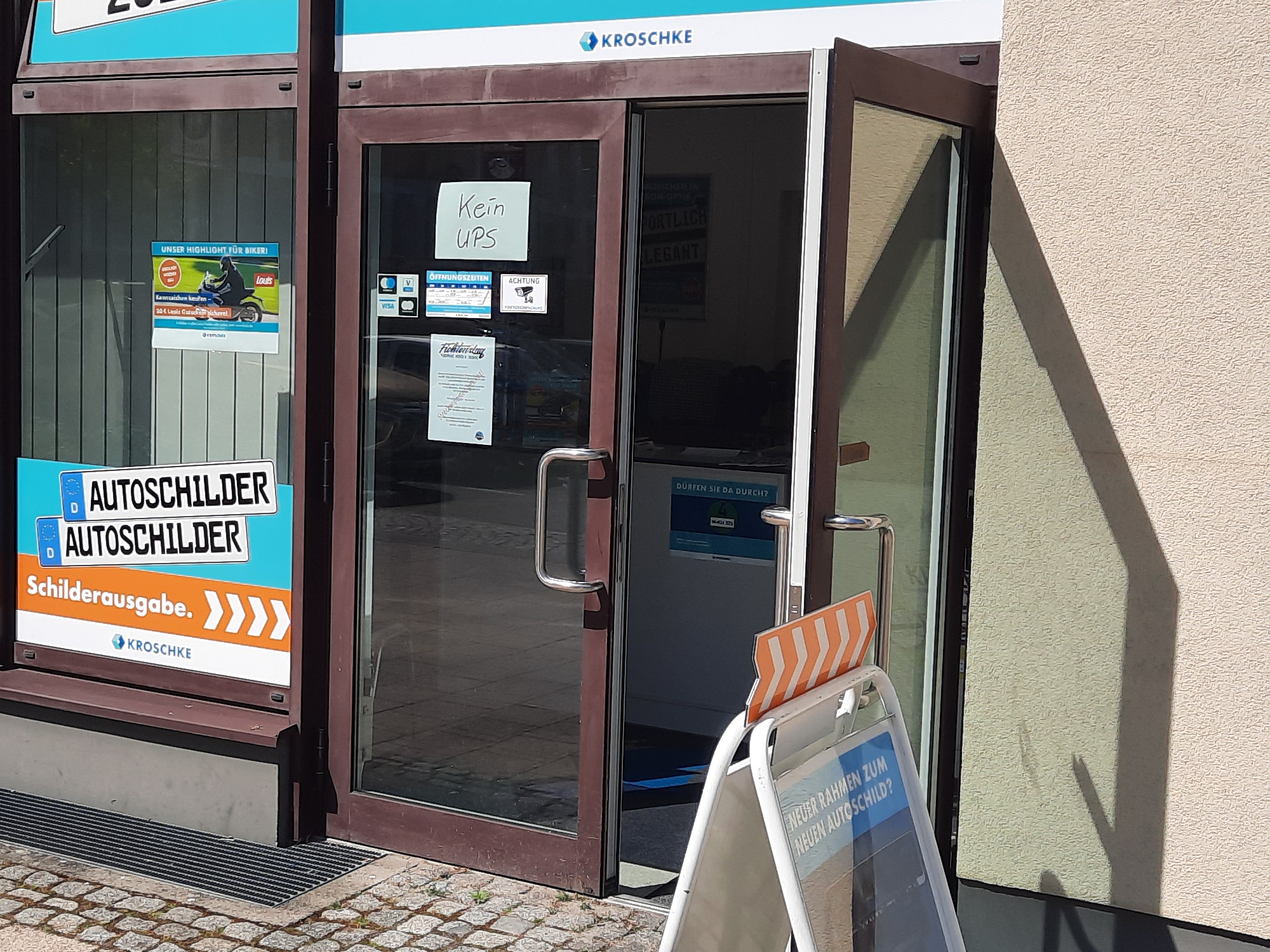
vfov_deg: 29.1
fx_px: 1834
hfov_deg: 38.0
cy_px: 499
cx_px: 497
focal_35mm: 50
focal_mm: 4.6
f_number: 2
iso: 32
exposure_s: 1/1647
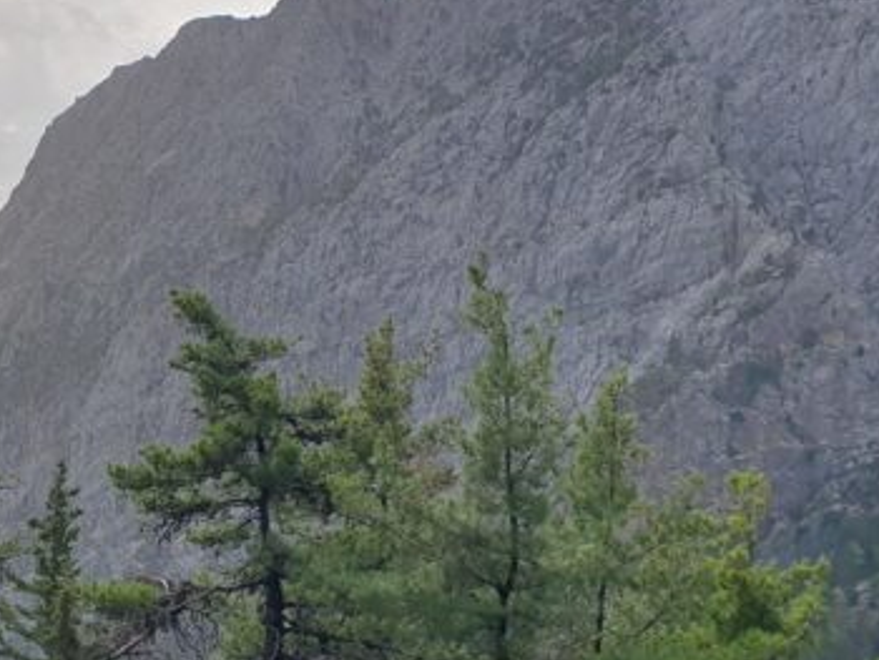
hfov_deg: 30.6
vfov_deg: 25.6
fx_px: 1448
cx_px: -60
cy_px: 424
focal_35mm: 57
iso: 50
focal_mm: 4.32
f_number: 2.4
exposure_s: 1/1544
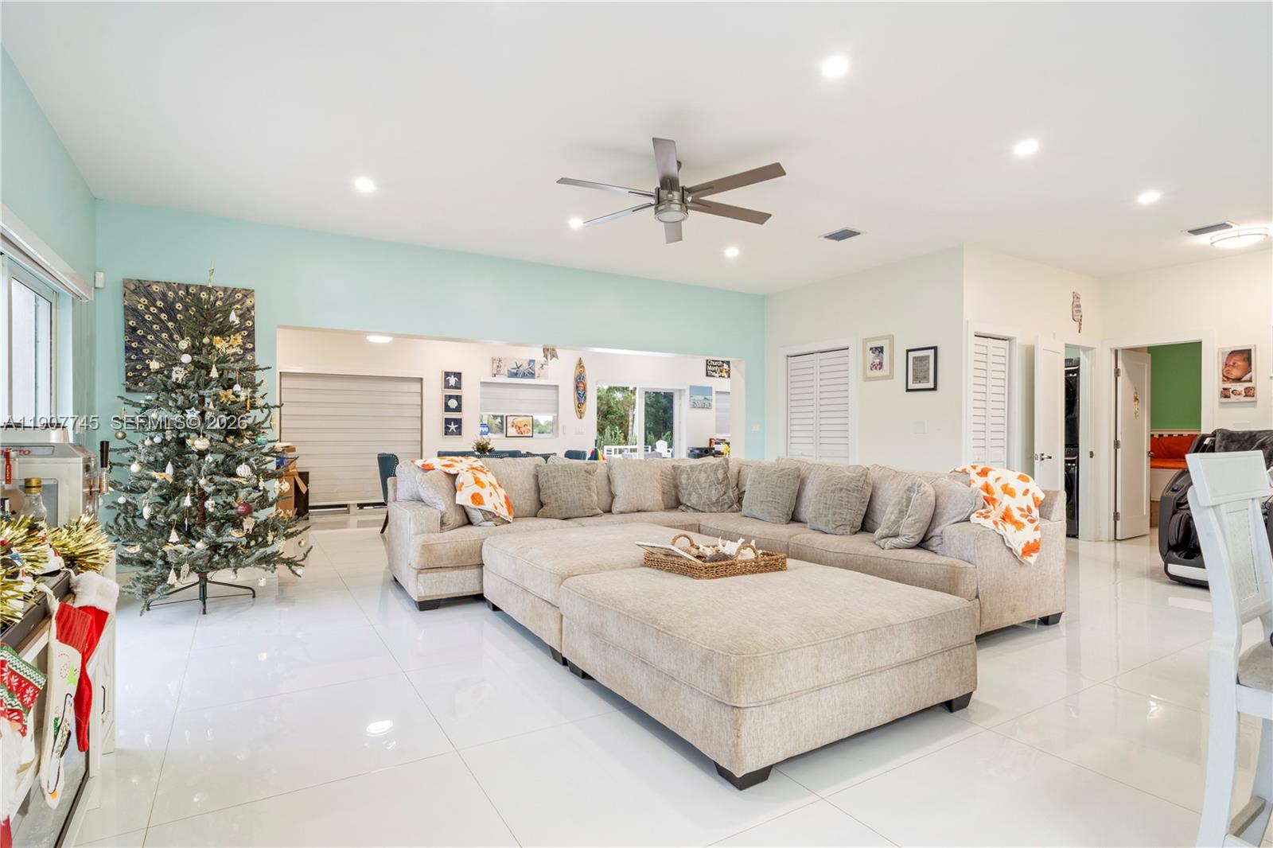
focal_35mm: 18
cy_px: 424
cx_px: 636
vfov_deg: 67.4
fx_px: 636
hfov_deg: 90.0
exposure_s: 1/6
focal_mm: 18
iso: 500
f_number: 8
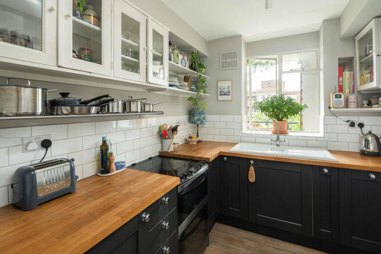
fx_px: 180
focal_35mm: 17
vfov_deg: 70.5
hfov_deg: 93.3
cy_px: 127
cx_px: 190
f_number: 8
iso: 250
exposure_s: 1/8
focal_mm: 17
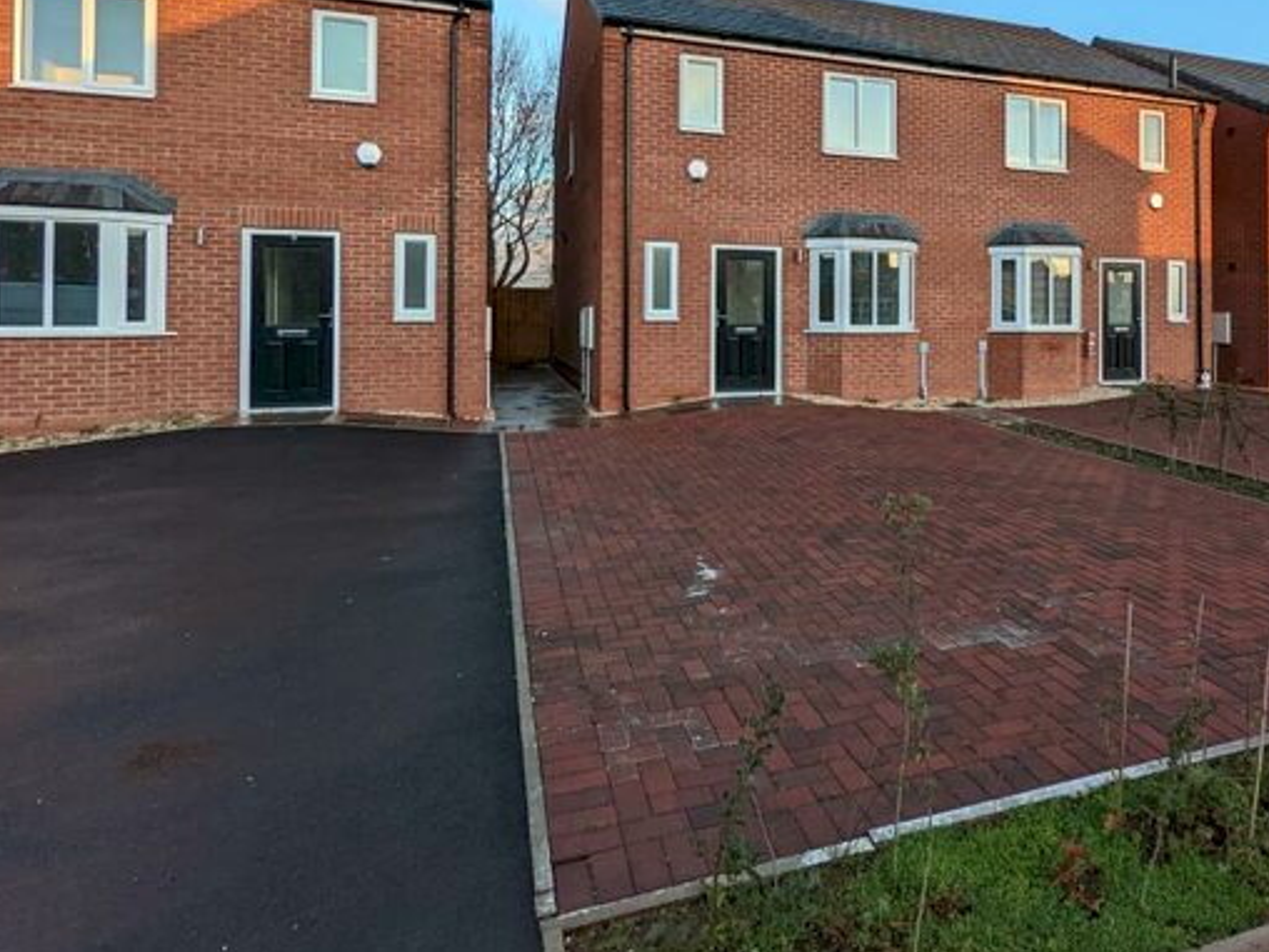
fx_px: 807
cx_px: 808
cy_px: 304
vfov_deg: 59.4
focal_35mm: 22
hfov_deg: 74.8
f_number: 2.2
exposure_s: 1/216
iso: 51
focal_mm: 2.35
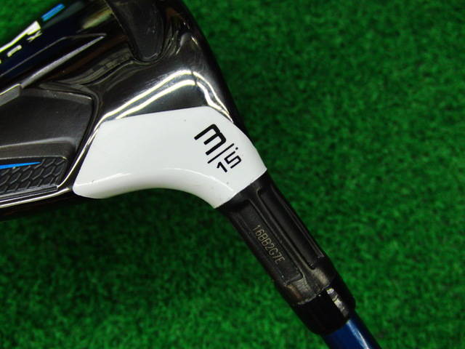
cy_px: 174
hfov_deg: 50.1
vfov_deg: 38.7
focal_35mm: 37
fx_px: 497
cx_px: 232
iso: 400
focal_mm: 6.42
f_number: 3.6
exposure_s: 1/60
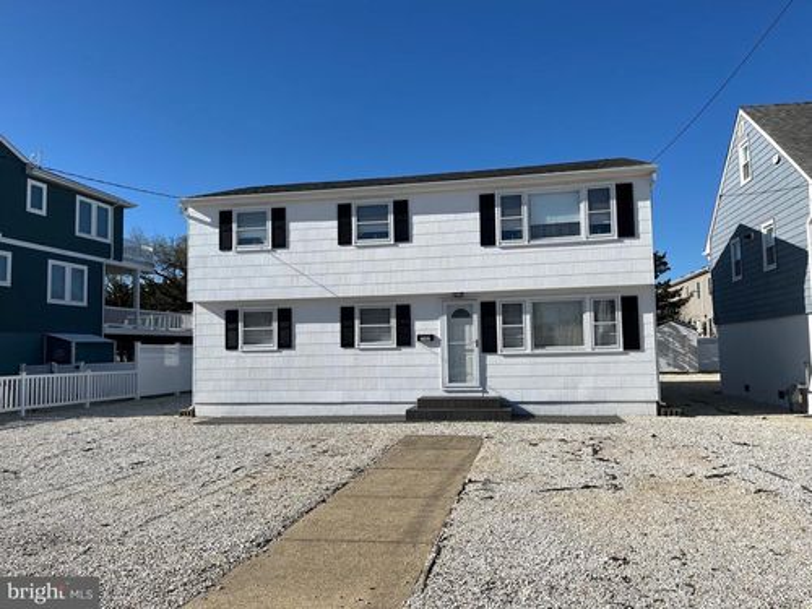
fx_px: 610
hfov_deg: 67.3
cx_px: 406
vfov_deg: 53.1
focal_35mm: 26
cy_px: 304
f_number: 1.6
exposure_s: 1/6173
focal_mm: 5.1
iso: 50
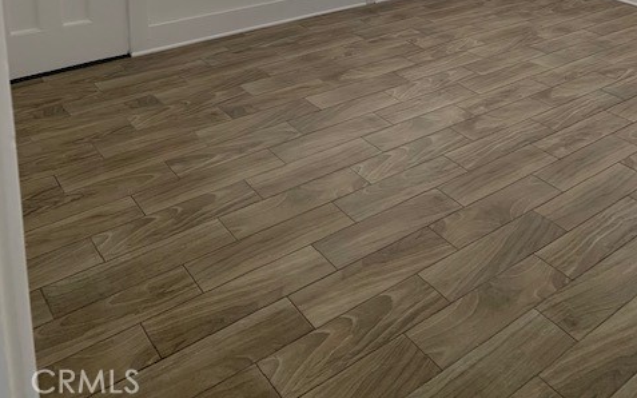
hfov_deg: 52.8
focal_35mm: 37
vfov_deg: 31.1
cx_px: 318
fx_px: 642
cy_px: -27
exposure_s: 1/121
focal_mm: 4.25
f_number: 1.8
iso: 80
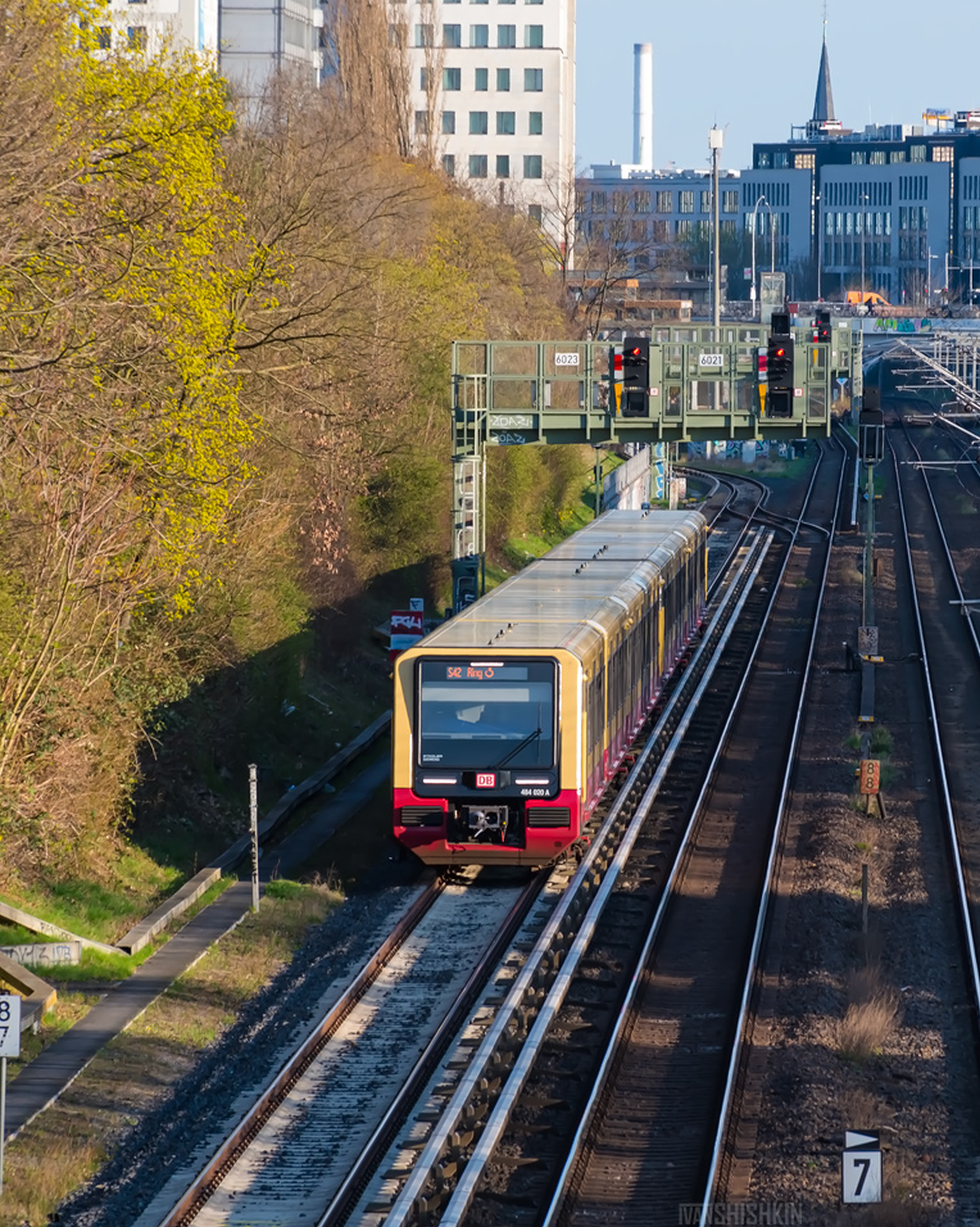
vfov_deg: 6.5
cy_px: 612
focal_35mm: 297
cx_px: 734
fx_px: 10775
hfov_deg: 5.2
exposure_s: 1/320
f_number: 6.3
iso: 320
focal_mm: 140
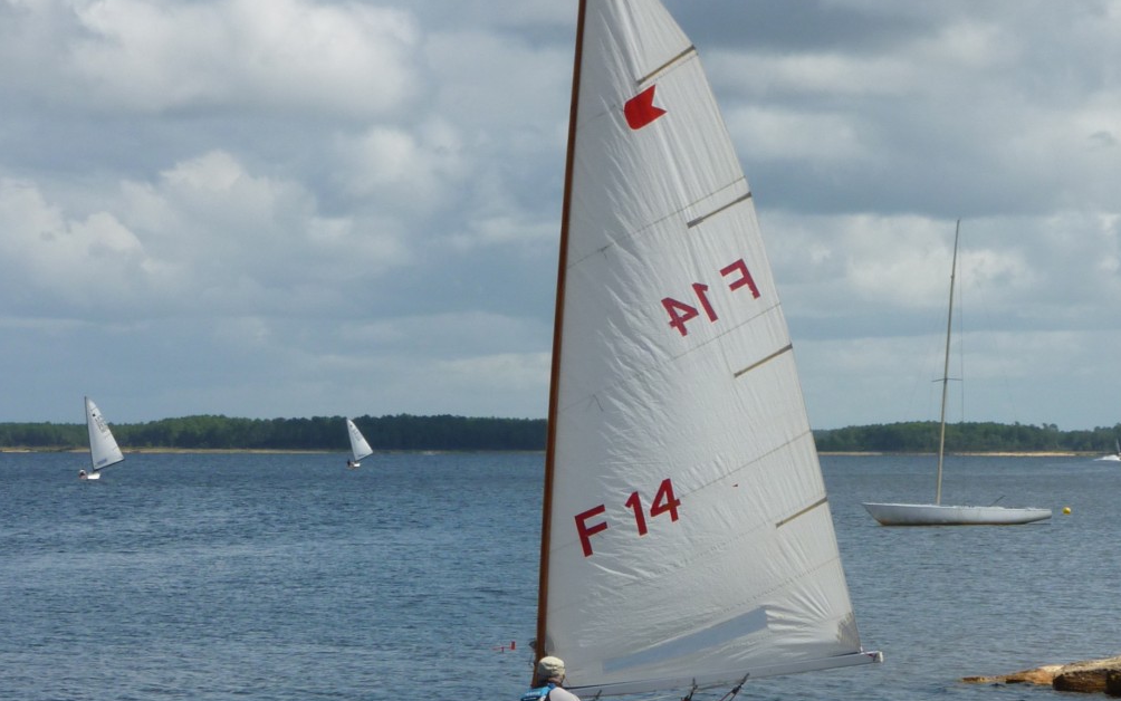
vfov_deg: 11.5
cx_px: 650
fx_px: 3484
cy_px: 374
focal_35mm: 114
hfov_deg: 18.3
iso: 80
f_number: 5.6
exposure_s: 1/640
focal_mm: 14.7
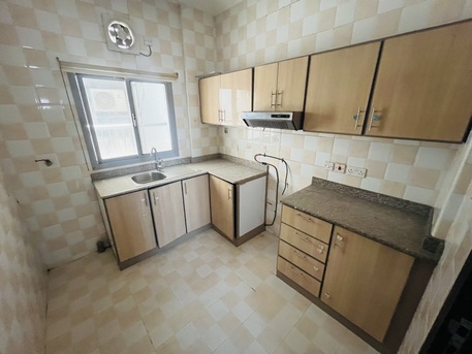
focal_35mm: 13
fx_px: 177
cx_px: 236
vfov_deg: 89.9
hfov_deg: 106.2
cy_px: 177
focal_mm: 1.57
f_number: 1.8
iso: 800
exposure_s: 1/60
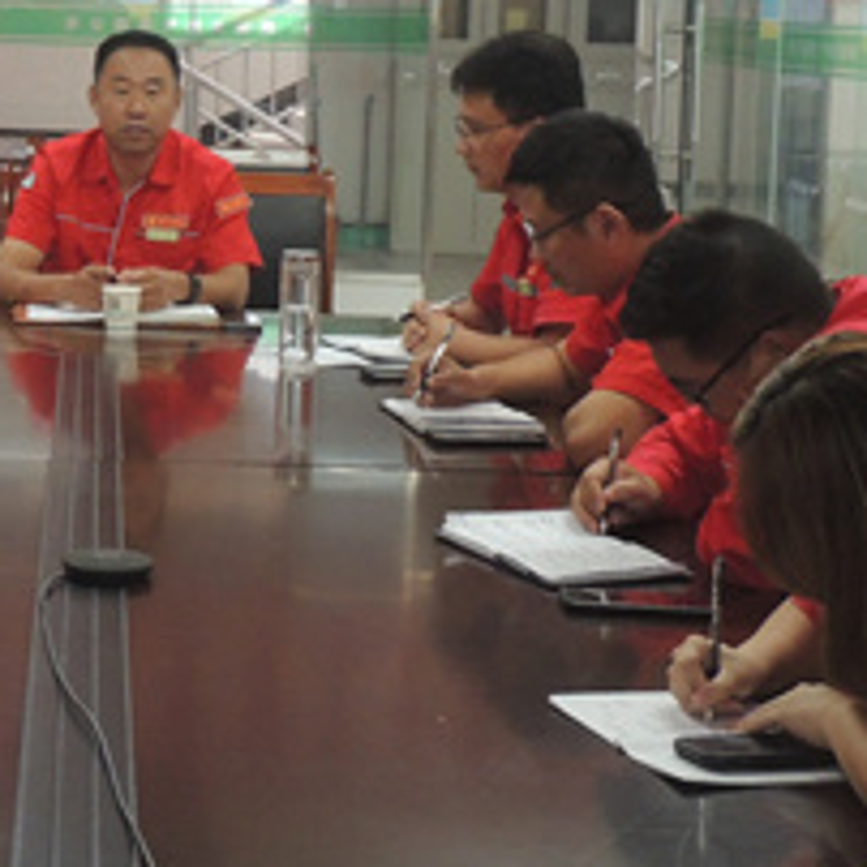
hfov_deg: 18.2
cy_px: 178
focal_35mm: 94
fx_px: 2664
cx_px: 112
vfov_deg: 18.3
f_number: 3.2
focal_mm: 5.8
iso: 400
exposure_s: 1/15
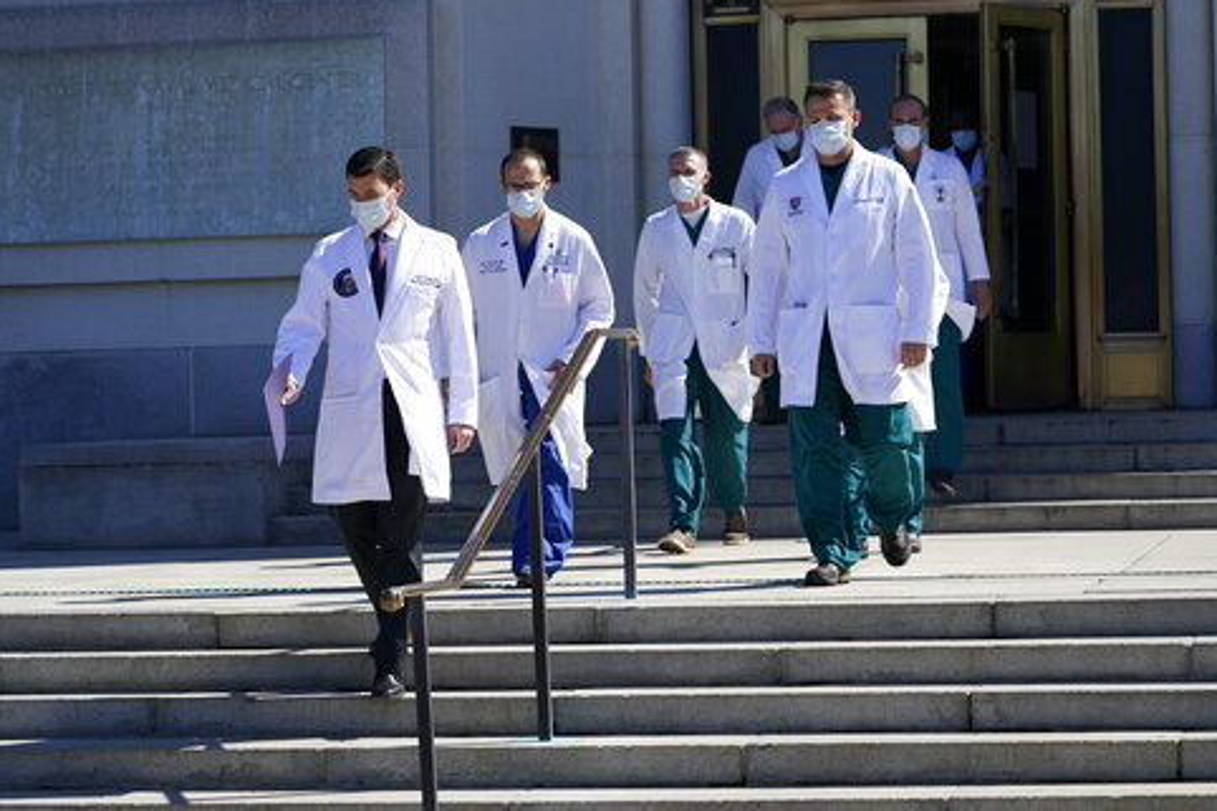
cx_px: 598
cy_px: 383
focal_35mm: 121
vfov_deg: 11.3
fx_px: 4089
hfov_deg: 16.9
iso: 200
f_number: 6.3
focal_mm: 114
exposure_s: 1/1000
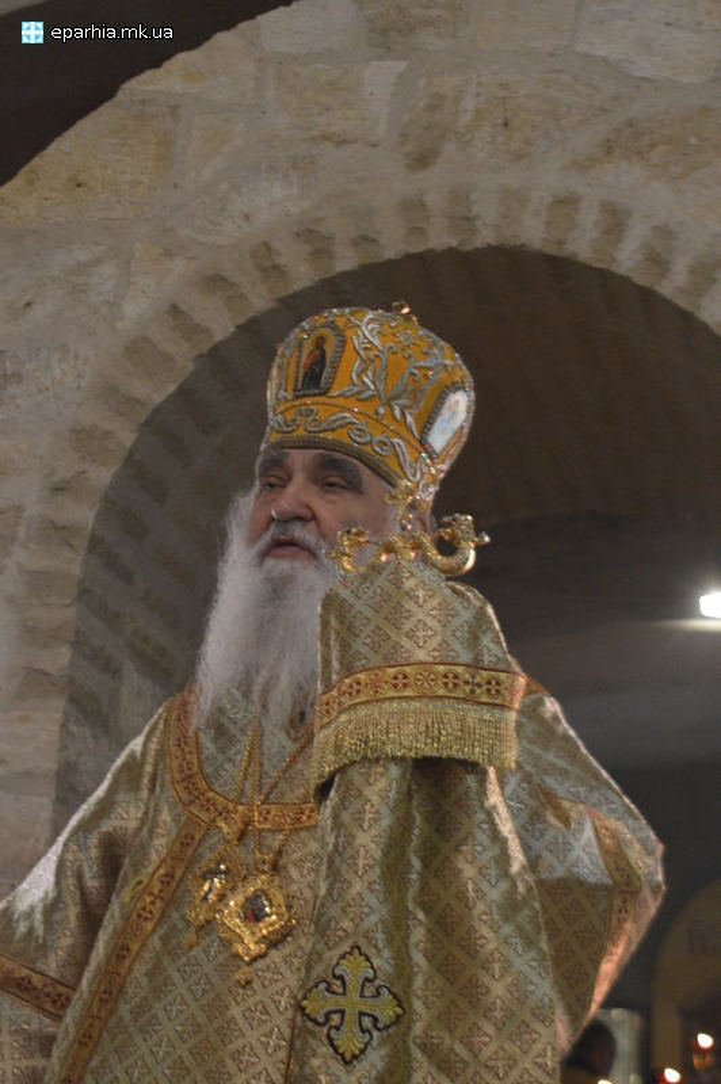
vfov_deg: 28.1
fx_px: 2167
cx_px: 360
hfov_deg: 18.9
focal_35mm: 72
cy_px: 542
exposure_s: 1/30
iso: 3200
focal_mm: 48
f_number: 5.3
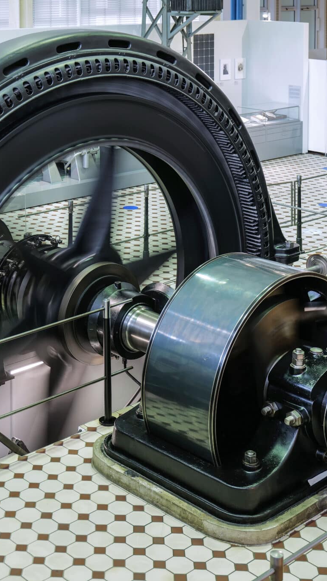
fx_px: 924
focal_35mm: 60
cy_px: 289
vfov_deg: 34.9
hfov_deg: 20.0
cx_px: 112
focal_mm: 38
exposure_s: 1/4
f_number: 4
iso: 100
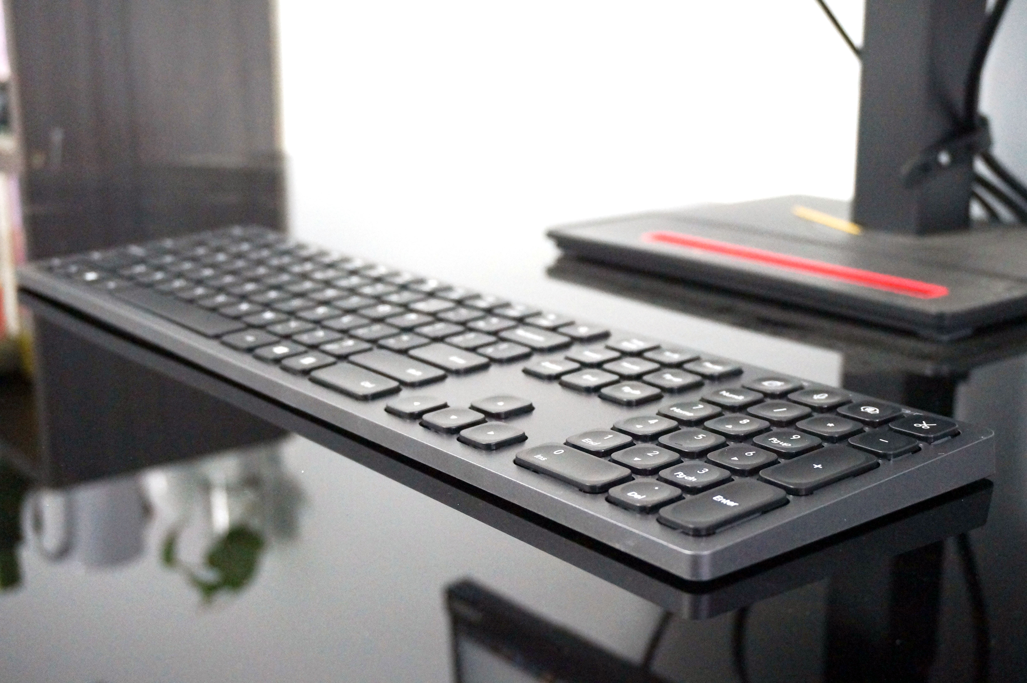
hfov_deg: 41.2
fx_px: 1368
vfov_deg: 28.0
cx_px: 514
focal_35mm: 48
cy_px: 342
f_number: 5
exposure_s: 1/60
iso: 2500
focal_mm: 32
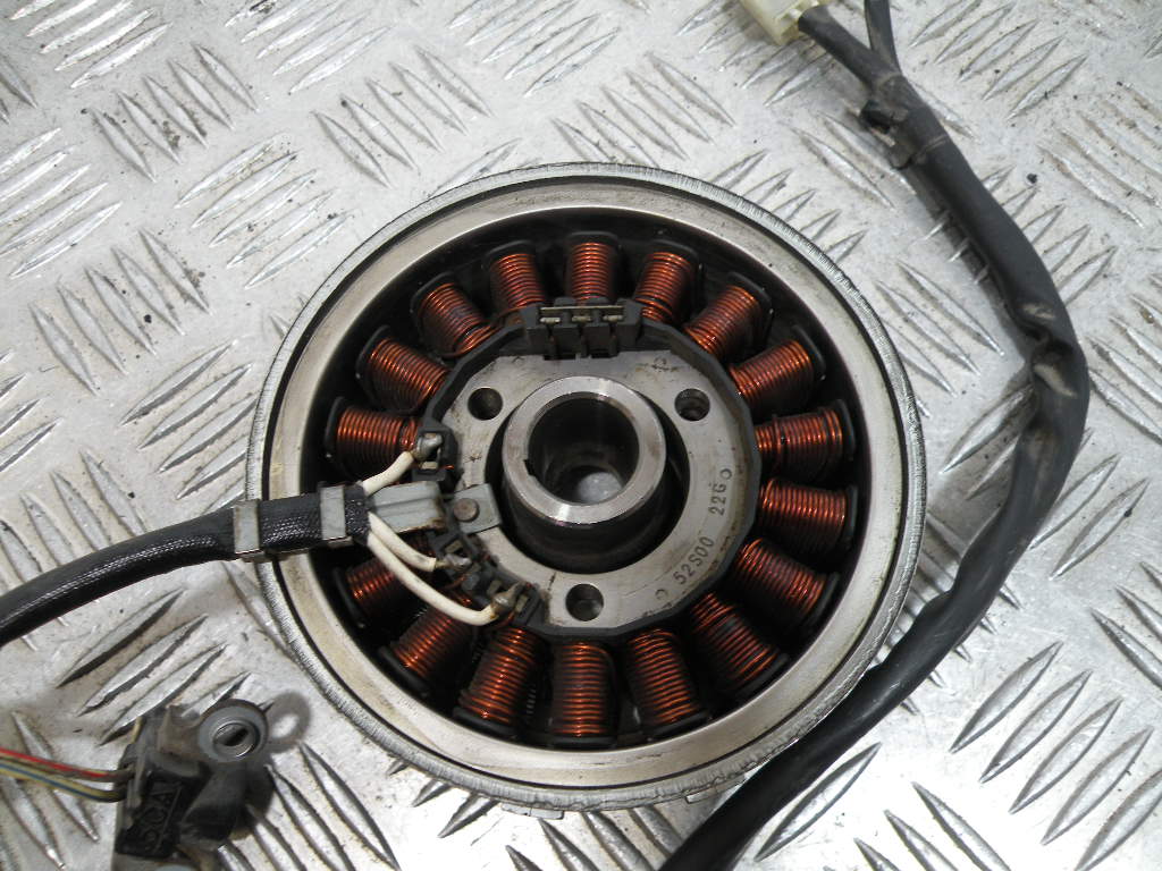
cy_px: 436
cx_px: 581
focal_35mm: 27
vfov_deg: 51.4
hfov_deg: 65.3
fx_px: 906
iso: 87
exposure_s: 1/59.7
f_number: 2.8
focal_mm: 4.7
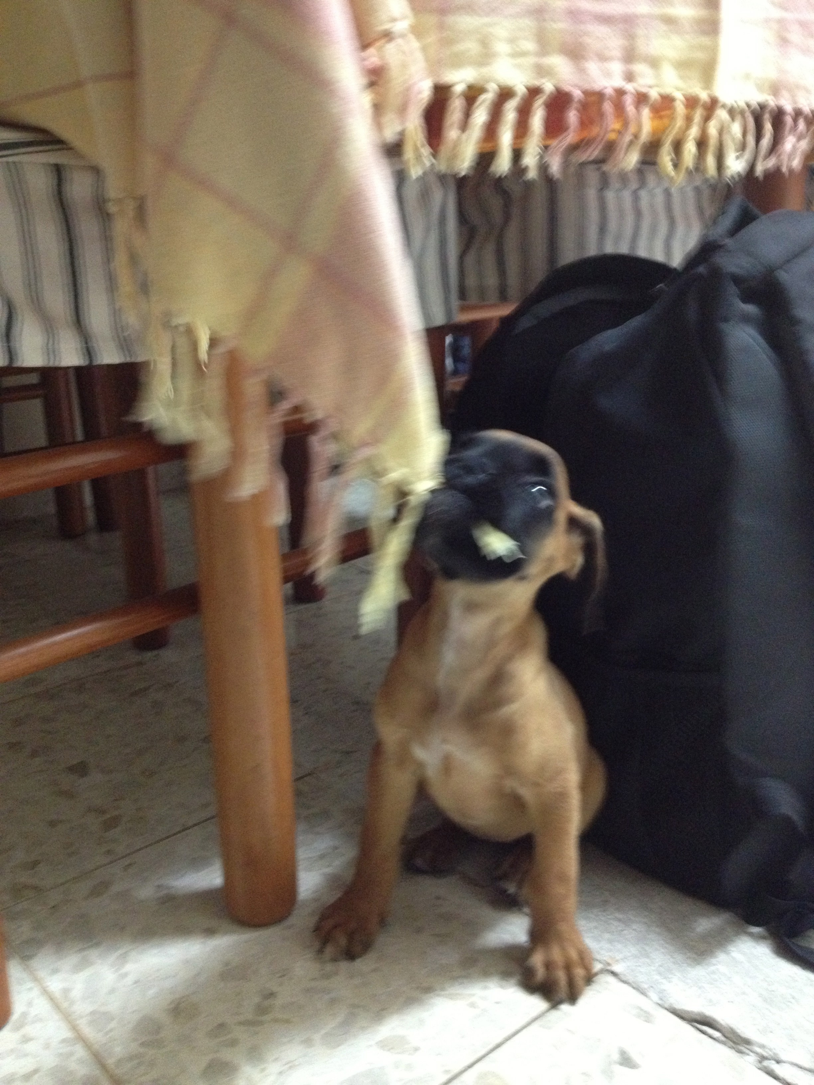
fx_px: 1097
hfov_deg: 40.7
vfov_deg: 52.6
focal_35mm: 35
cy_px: 542
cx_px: 407
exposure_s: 1/17
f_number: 2.4
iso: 400
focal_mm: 4.28
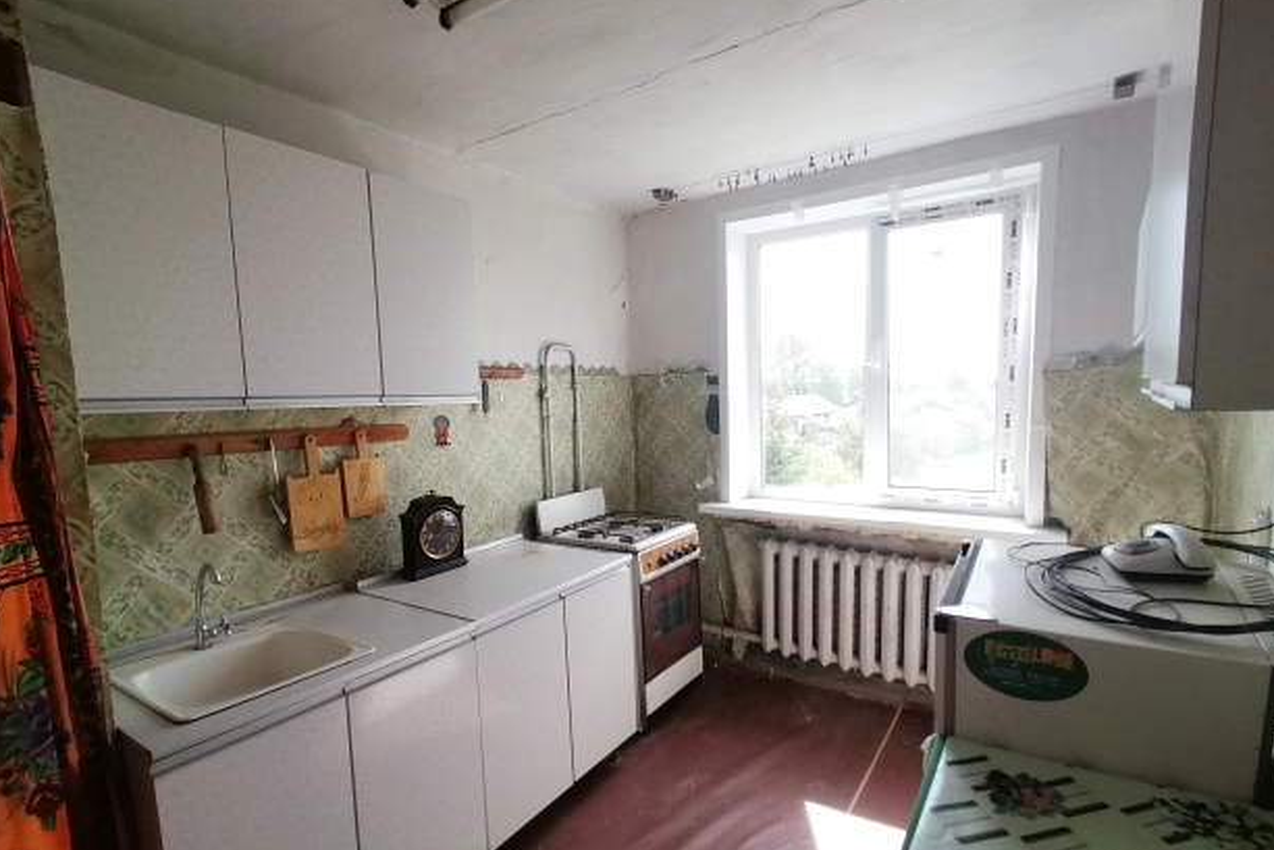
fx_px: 637
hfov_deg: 90.0
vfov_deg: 67.2
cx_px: 638
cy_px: 472
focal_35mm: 18
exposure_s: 1/100
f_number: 2.4
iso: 64
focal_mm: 1.78
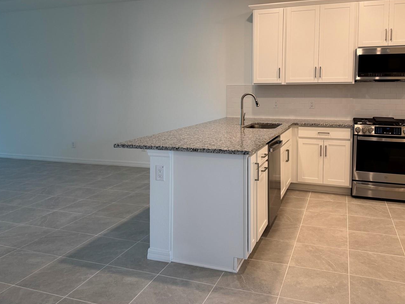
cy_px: 117
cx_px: 224
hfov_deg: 59.8
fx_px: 351
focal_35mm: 30
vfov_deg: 46.4
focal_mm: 6.76
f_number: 1.78
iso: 125
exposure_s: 1/120
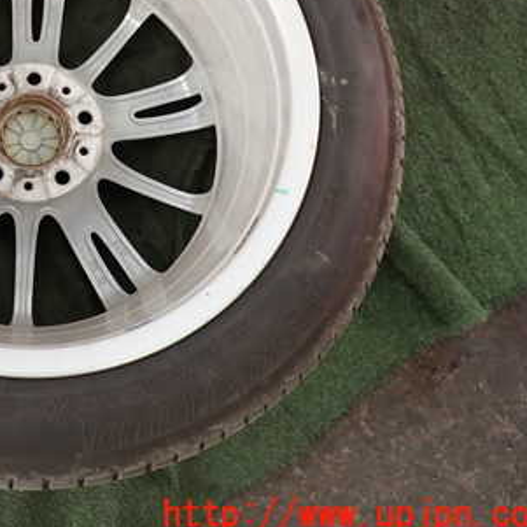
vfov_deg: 37.6
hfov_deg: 35.6
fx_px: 758
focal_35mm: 44
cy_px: 144
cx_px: 33
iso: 100
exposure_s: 1/60
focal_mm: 4.5
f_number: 2
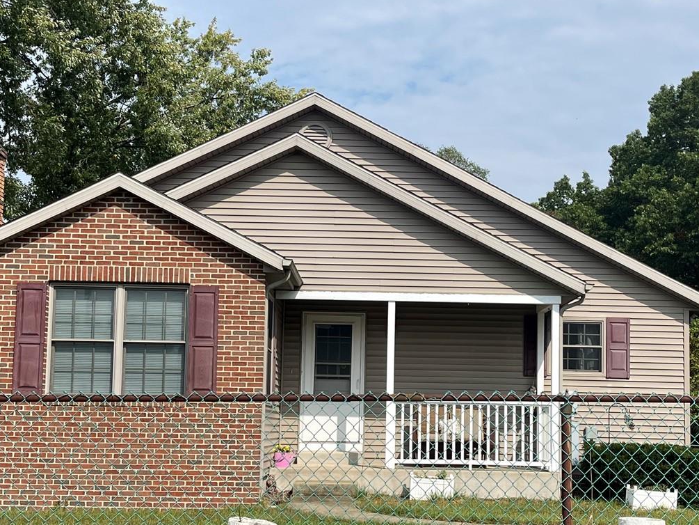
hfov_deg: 36.1
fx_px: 1070
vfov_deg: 27.4
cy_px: 330
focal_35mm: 53
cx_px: 395
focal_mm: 5.1
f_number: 1.6
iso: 50
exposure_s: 1/5076
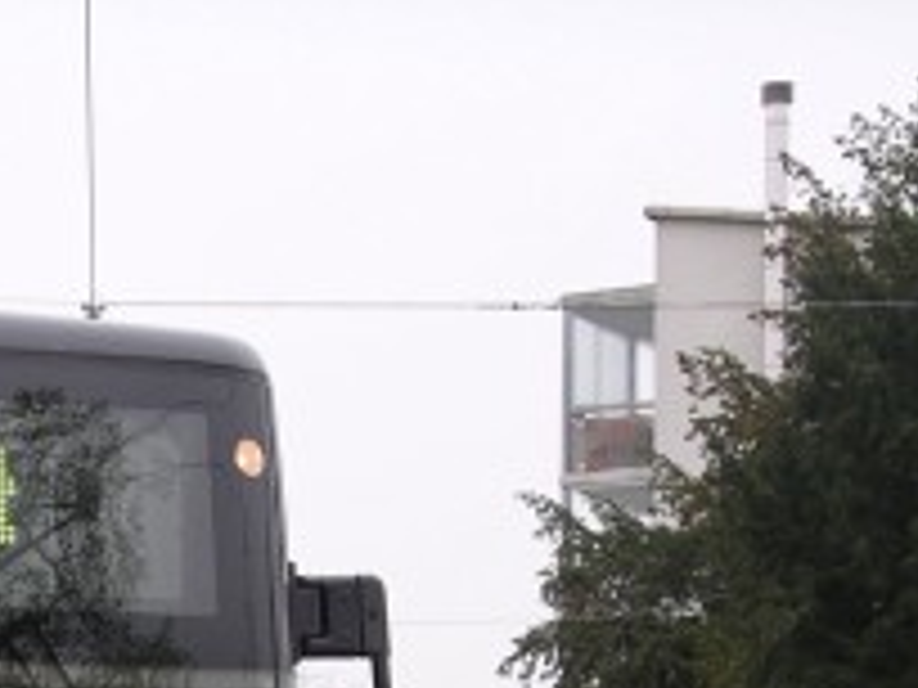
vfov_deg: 8.9
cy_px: 1070
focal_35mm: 163
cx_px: -86
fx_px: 4323
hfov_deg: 11.9
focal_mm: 10.9
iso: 64
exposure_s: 1/125
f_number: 3.2
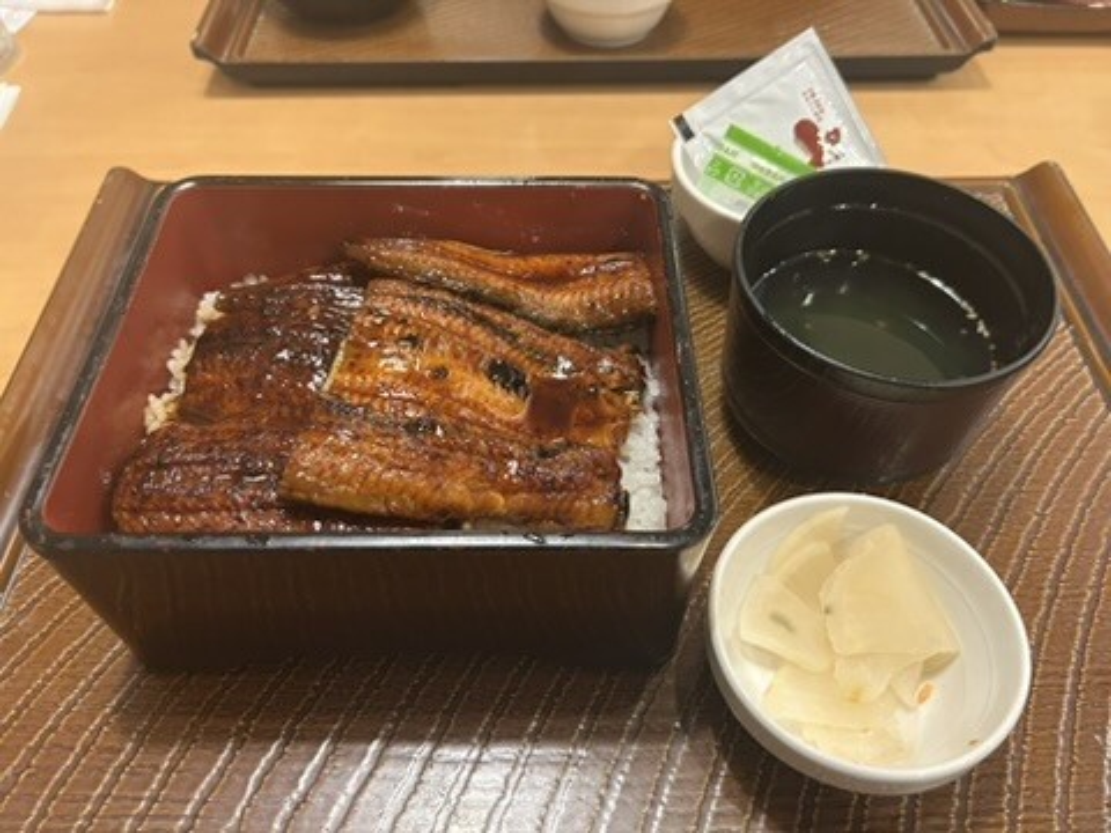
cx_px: 556
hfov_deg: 67.3
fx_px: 834
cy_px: 416
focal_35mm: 26
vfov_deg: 53.1
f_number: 1.5
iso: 320
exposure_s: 1/60
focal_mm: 5.7
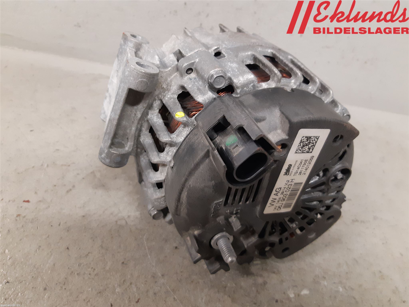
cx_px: 204
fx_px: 307
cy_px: 154
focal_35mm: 26
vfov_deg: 53.1
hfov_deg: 67.3
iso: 200
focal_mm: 3.93
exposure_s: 1/33
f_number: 1.7
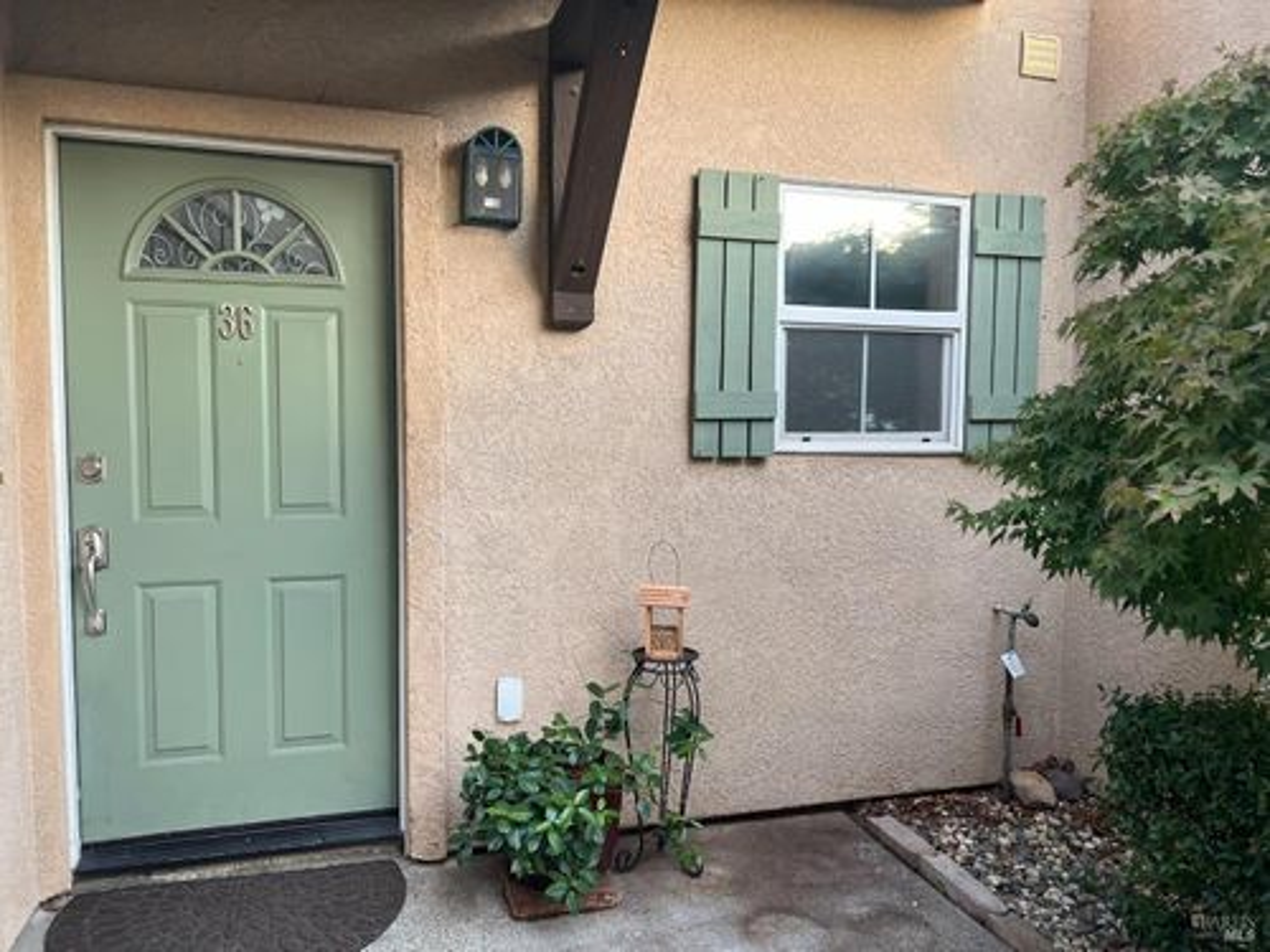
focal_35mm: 26
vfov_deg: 53.1
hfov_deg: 67.3
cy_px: 476
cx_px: 635
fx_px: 954
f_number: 1.5
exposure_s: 1/121
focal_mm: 5.7
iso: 100
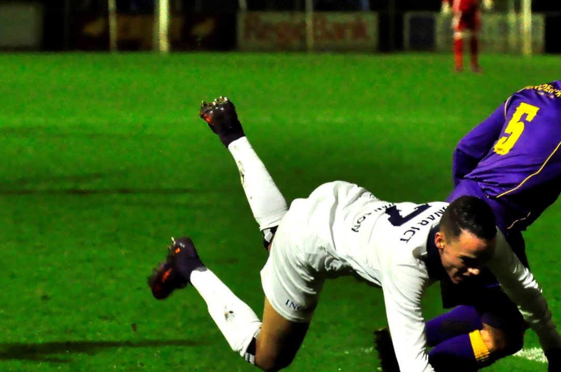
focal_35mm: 308
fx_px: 4791
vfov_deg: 4.5
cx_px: 389
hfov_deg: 6.7
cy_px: 243
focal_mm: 125
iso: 2500
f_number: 4
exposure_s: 1/500
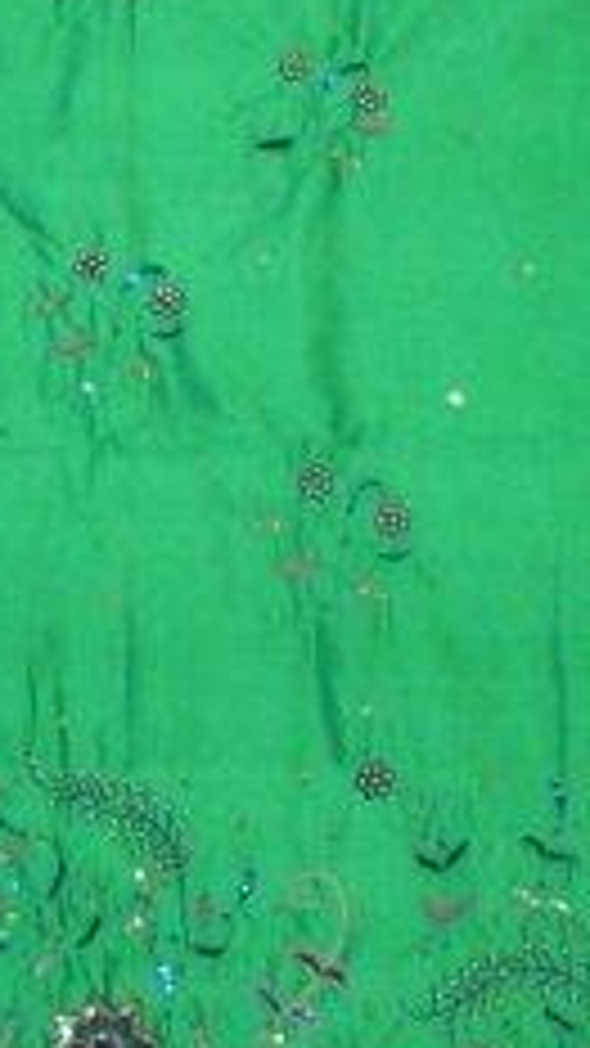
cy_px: 886
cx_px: 90
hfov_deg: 15.0
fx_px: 2226
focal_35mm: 80
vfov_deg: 25.9
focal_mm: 4.99
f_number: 4.5
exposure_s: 1/29.5
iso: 200
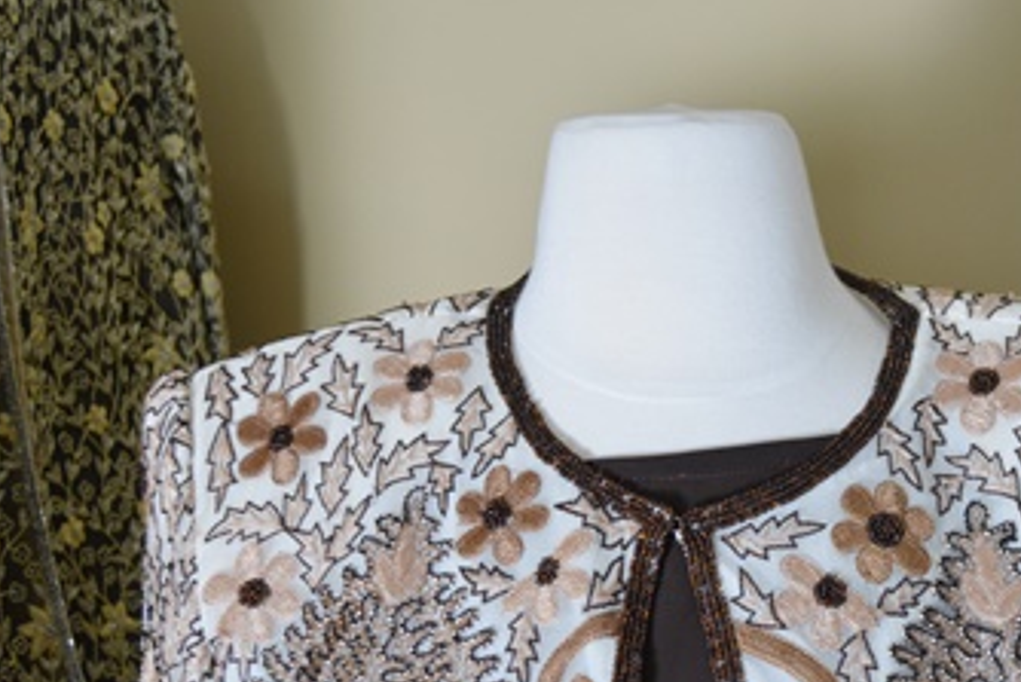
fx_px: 1986
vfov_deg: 19.3
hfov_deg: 28.6
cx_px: 709
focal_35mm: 70
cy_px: 550
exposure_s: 1/50
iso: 800
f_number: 4.2
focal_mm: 26
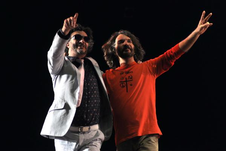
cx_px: 113
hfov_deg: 17.1
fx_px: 753
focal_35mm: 120
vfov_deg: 11.4
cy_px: 76
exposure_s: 1/250
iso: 640
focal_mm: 80
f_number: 2.8
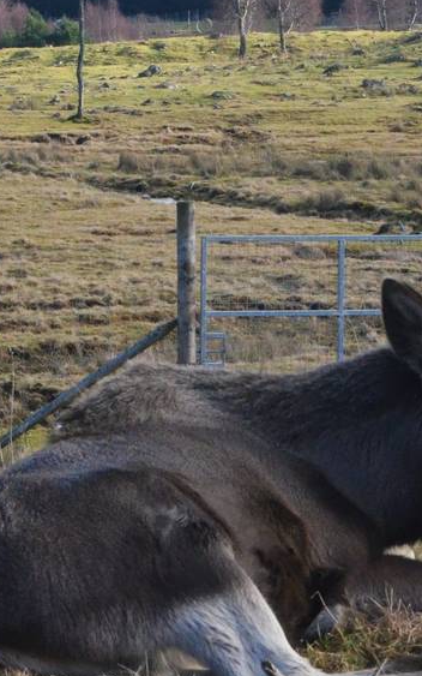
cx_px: 2
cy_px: 164
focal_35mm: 238
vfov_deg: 8.8
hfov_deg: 5.5
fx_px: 4387
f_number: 16
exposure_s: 1/1000
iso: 2500
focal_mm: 55
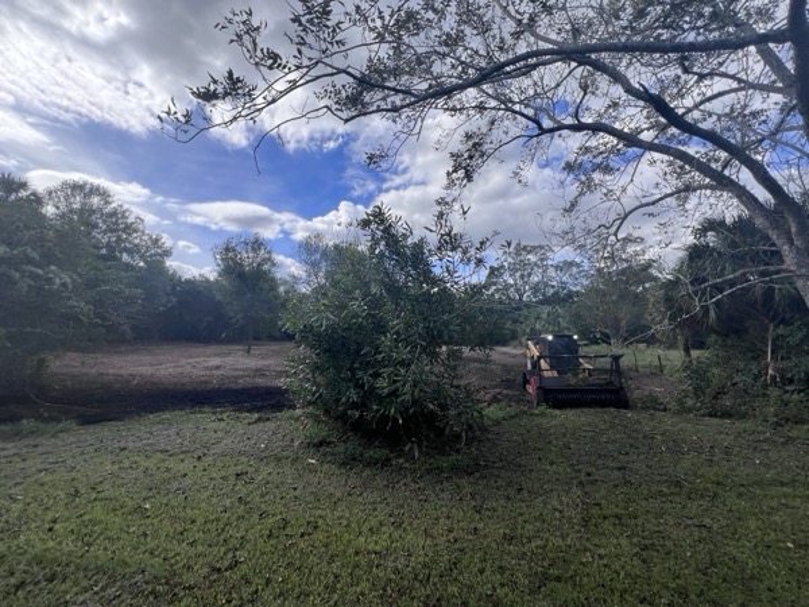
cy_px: 304
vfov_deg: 89.9
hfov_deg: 106.2
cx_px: 404
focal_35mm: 13
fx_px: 304
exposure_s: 1/1085
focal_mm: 1.57
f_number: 1.8
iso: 32
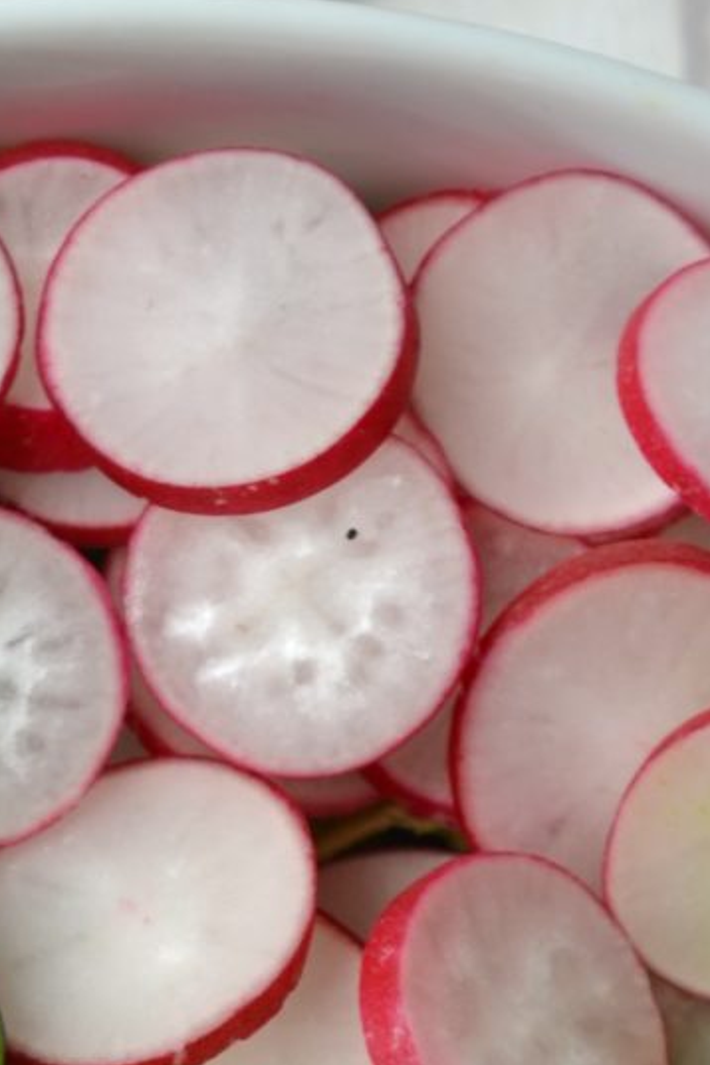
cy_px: 1481
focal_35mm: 229
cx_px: 100
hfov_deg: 6.0
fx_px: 6774
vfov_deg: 8.8
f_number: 6.3
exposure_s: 1/160
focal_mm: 40
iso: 100
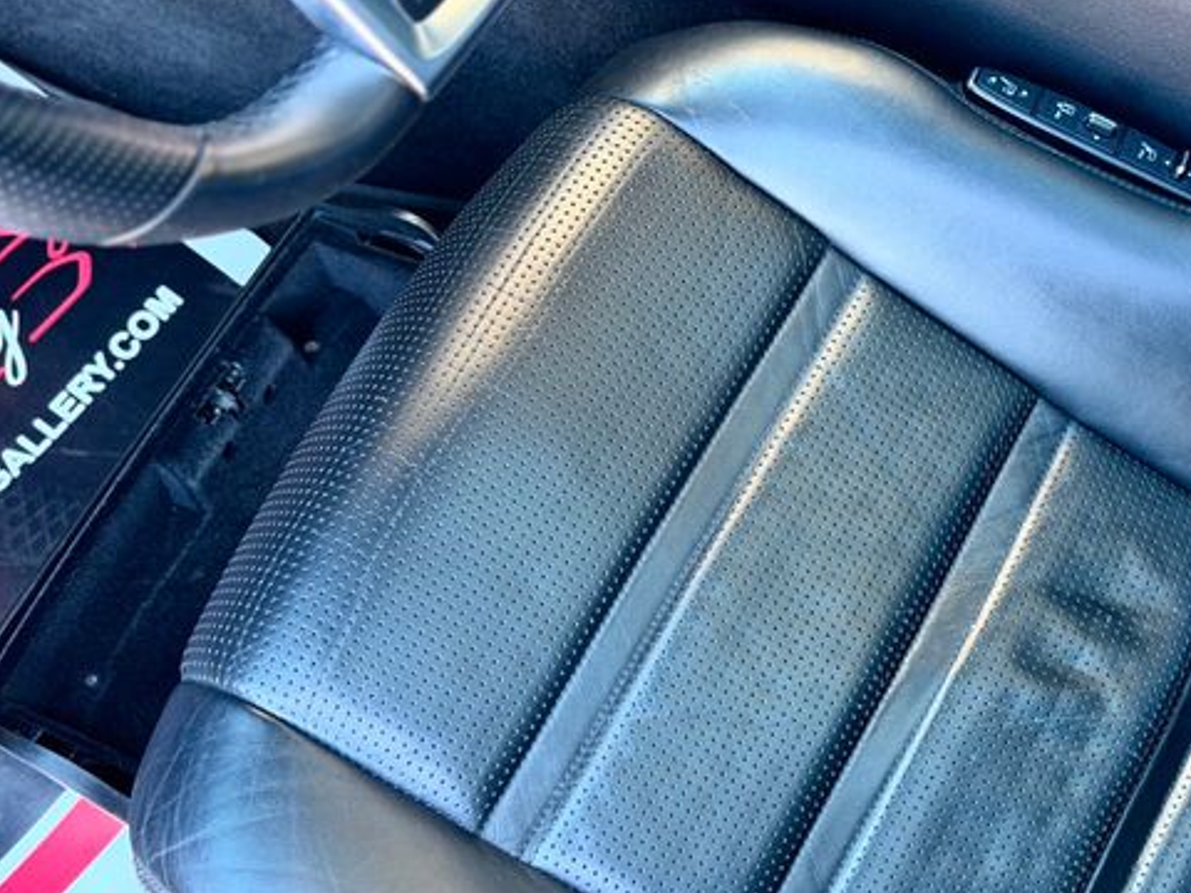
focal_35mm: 64
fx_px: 2202
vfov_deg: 22.8
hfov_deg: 30.1
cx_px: 752
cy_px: 583
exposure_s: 1/51
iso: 250
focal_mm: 6.76
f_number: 1.78
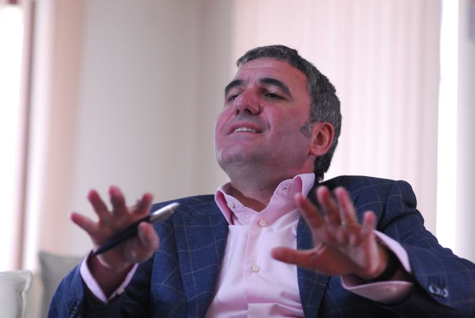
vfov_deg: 10.8
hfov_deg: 16.0
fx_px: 1685
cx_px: 238
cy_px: 159
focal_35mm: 128
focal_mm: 85
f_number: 3.5
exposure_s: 1/160
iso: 640
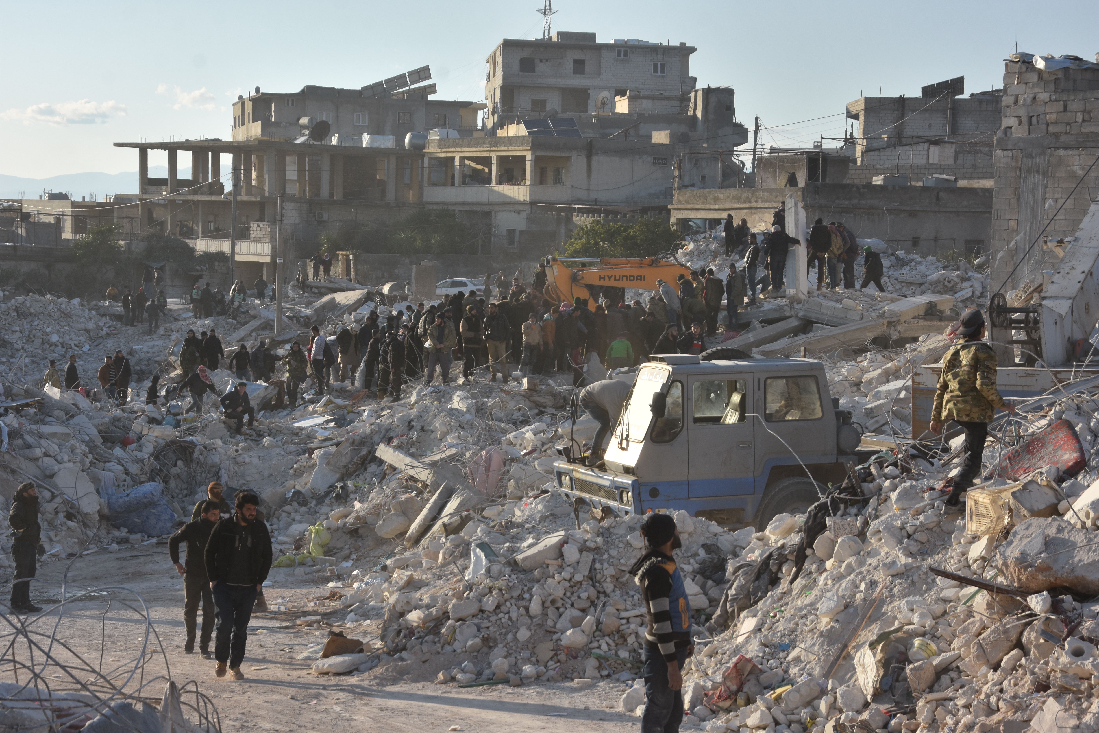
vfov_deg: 18.2
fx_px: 2289
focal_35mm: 75
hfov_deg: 27.0
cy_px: 366
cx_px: 550
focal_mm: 50
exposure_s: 1/500
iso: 220
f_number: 8
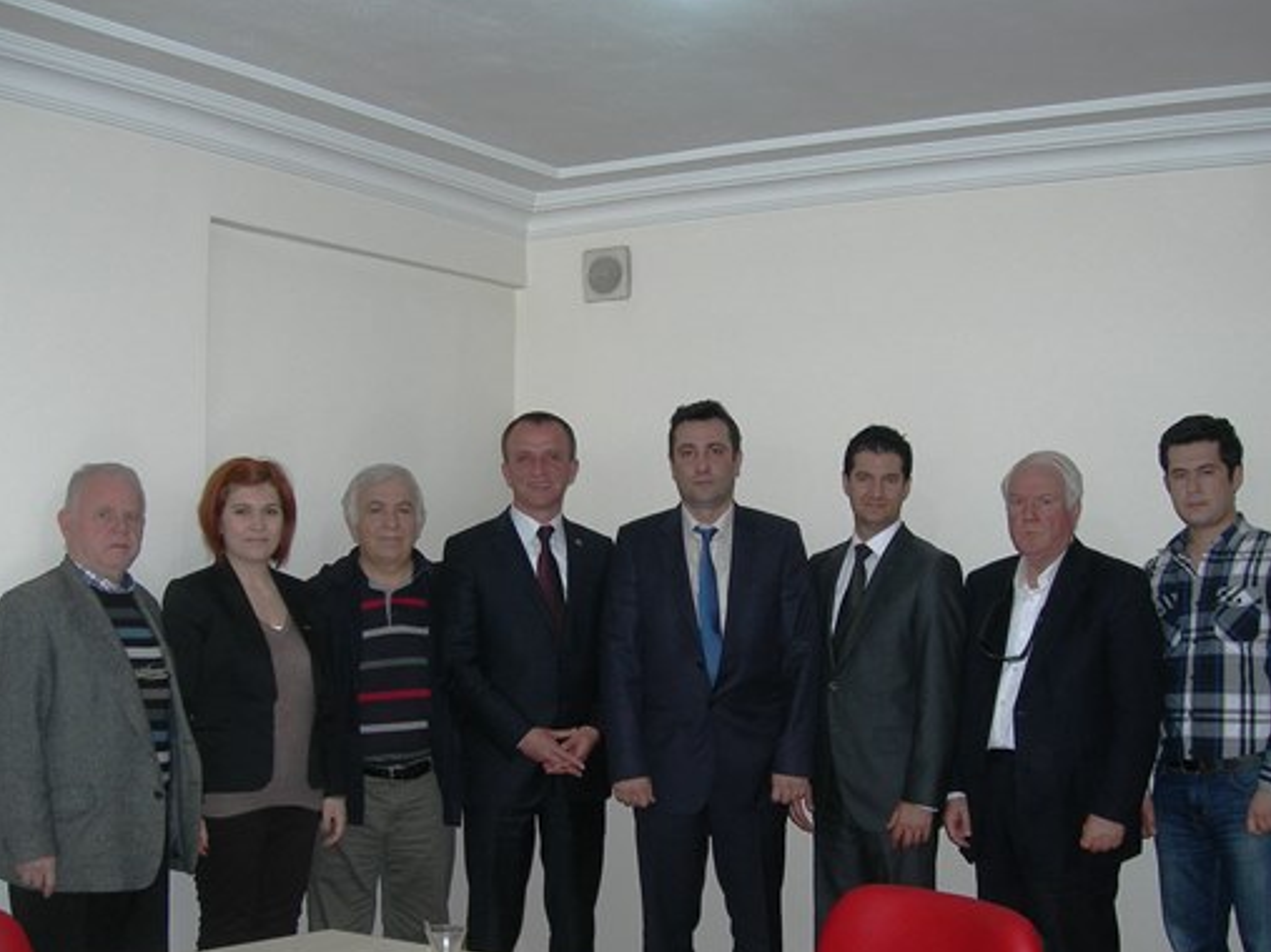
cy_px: 574
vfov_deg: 30.2
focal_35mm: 48
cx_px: 672
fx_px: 1762
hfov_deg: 39.7
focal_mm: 7.8
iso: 67
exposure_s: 1/60.1
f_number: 2.8
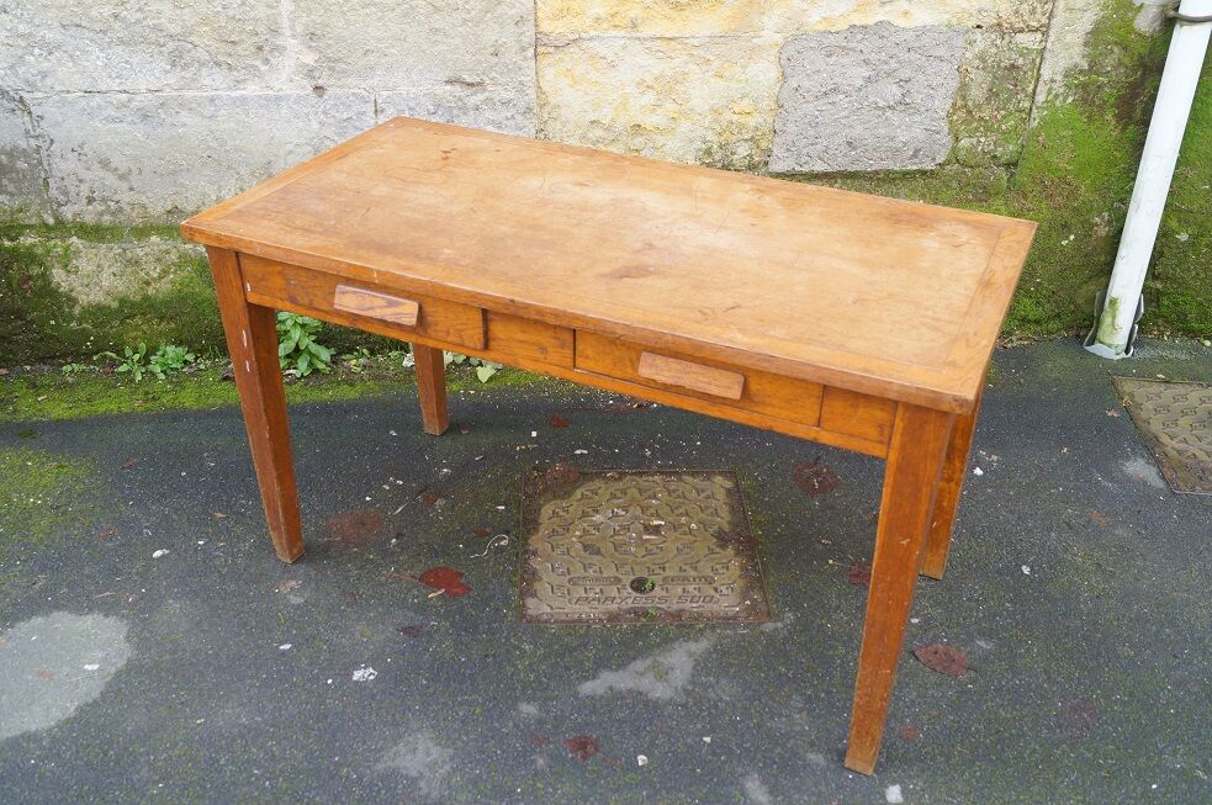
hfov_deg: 57.3
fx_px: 1110
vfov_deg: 39.9
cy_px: 402
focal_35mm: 33
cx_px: 606
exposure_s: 1/60
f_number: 5.6
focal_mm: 22
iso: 400
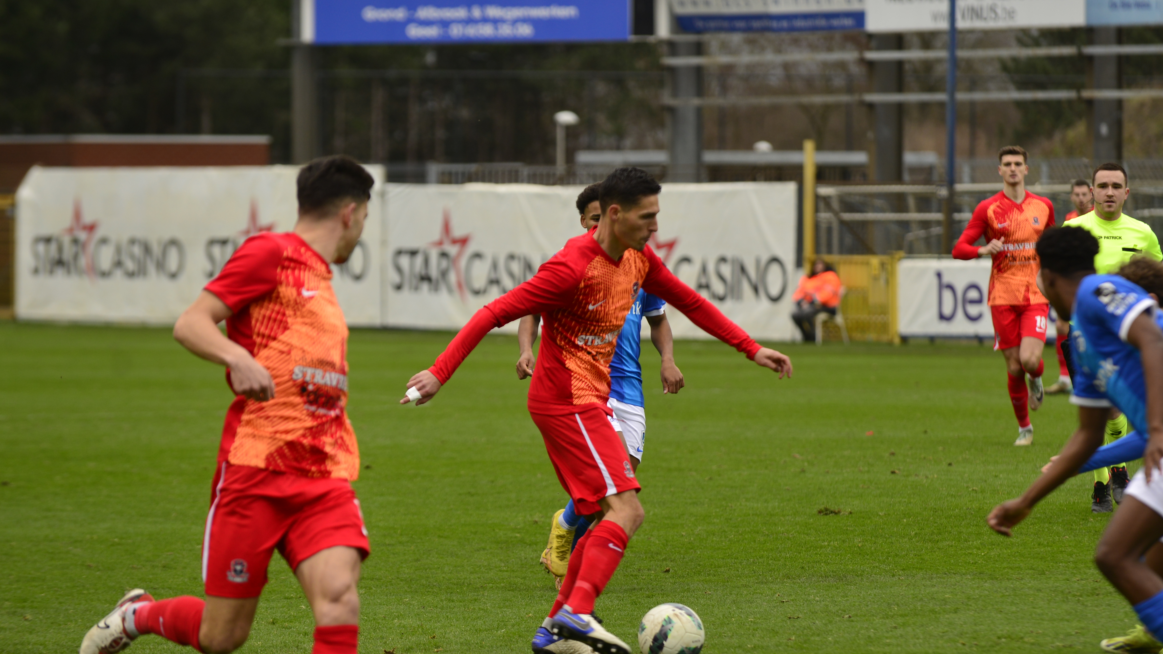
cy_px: 419
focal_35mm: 242
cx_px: 622
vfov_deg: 5.0
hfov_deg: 8.9
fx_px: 7463
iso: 320
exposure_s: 1/1000
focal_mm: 190
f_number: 4
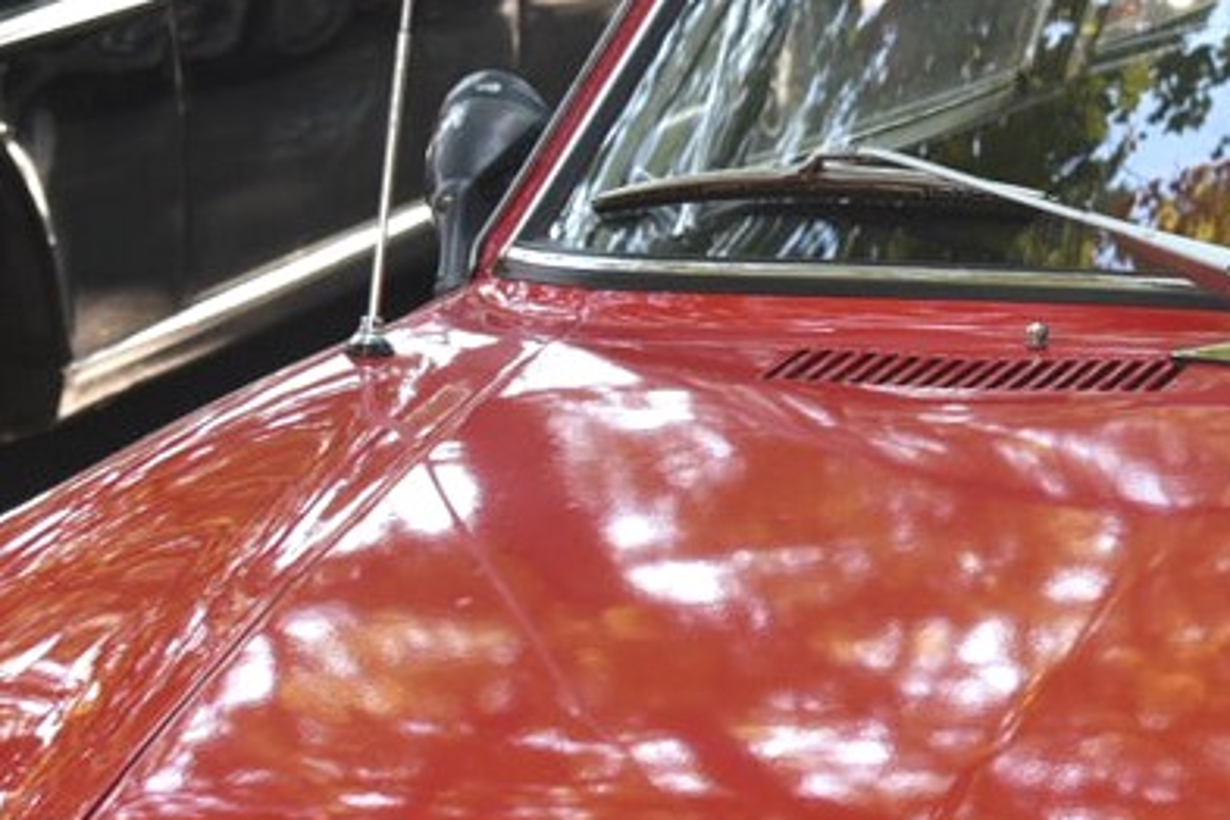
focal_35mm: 165
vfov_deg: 8.3
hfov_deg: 12.2
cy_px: 673
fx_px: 5637
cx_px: 1509
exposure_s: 1/100
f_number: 5
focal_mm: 48
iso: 400
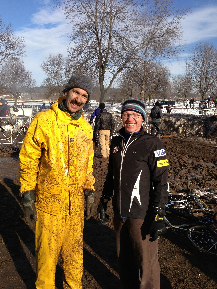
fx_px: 276
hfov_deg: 42.9
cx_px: 108
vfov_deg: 55.4
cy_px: 144
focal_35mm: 33
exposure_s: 1/1550
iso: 50
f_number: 2.4
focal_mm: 4.13
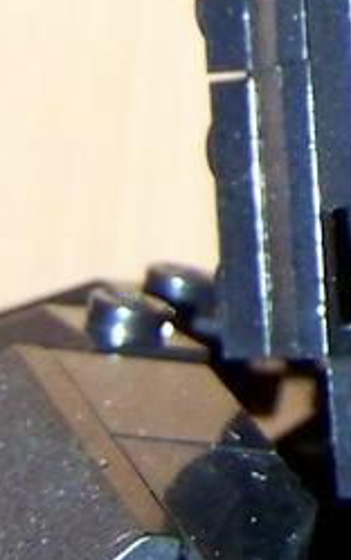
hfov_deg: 5.0
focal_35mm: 248
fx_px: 3789
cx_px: 1071
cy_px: -283
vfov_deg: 8.3
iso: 200
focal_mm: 6.3
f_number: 2.8
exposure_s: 1/30
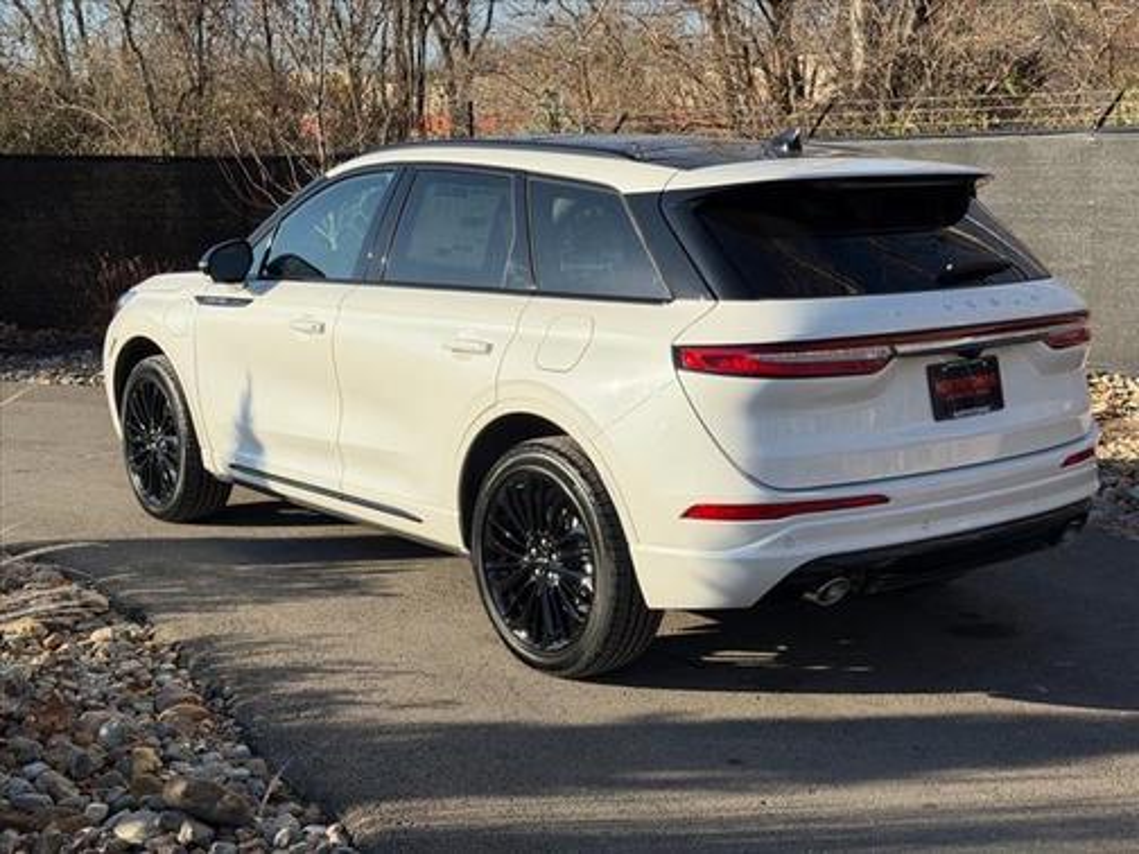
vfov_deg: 30.3
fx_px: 1579
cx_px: 570
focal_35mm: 48
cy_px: 427
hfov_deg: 39.7
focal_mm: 6.76
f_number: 1.78
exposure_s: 1/4878
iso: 64
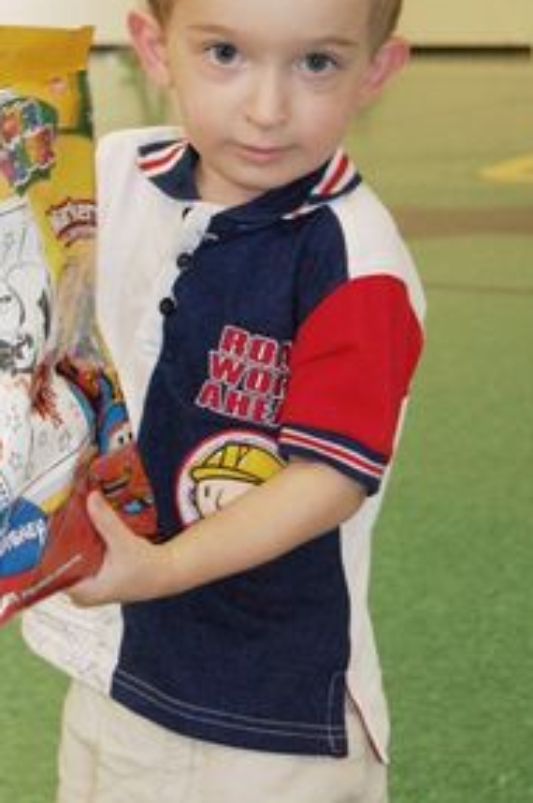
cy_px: 317
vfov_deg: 24.2
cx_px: 216
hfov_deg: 16.2
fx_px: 1870
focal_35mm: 84
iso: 1600
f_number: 5
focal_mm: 40
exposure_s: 1/60
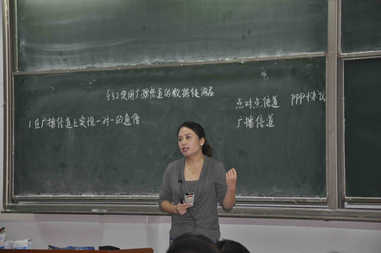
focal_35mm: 128
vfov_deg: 10.7
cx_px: 190
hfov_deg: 16.1
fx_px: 1348
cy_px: 126
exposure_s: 1/60
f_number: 5.6
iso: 800
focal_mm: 85
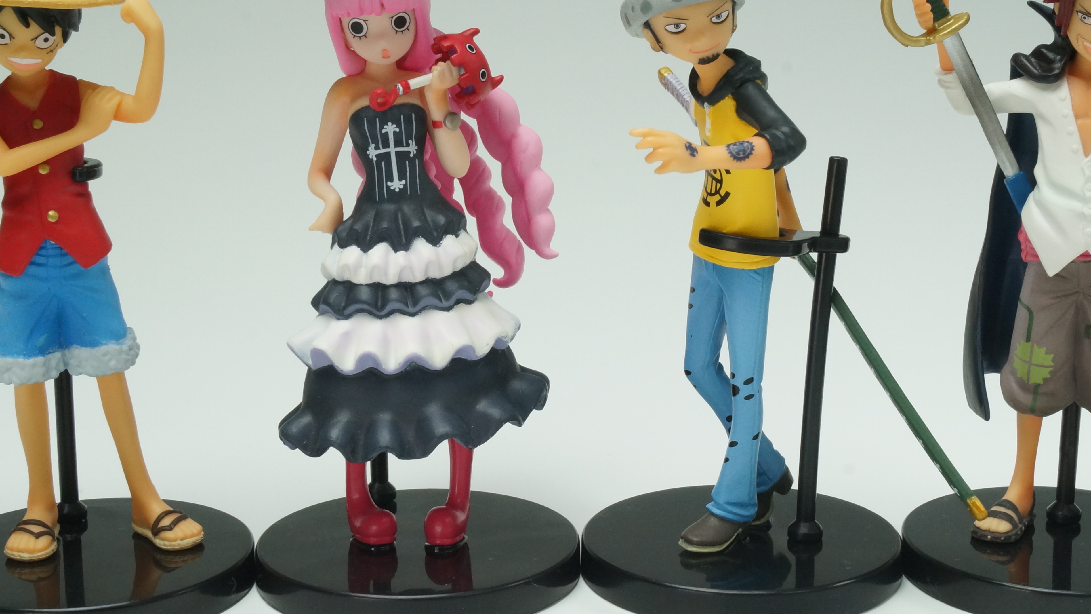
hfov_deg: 34.3
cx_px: 612
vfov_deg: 19.7
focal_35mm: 61
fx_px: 1765
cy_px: 262
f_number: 20
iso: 800
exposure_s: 1/8
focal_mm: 30
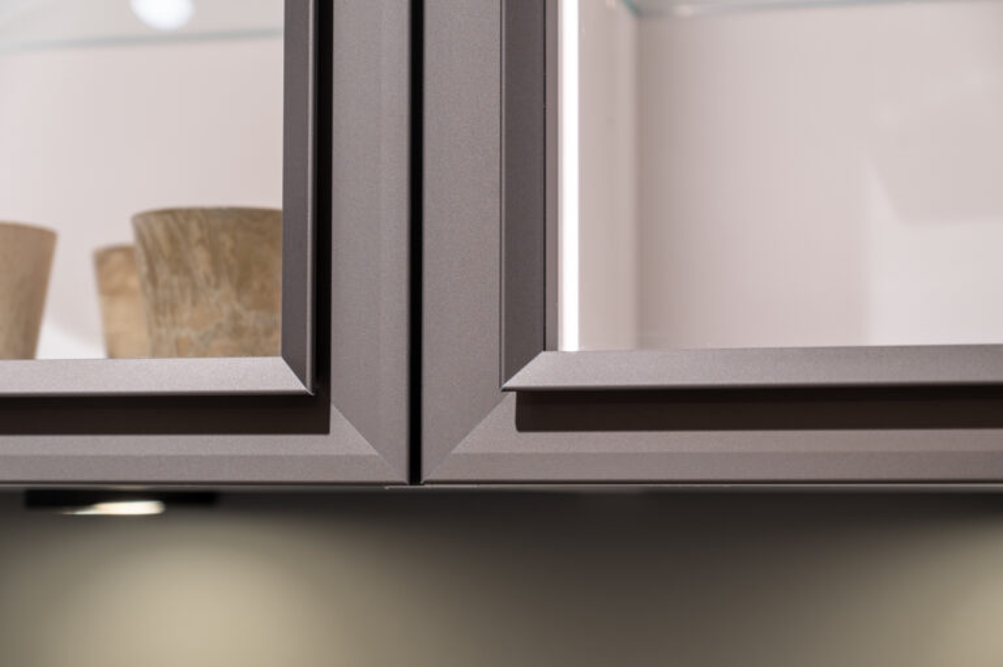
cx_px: 502
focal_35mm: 70
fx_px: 1949
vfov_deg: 19.4
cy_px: 334
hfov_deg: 28.9
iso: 400
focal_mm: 70
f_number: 5
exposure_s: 1/80
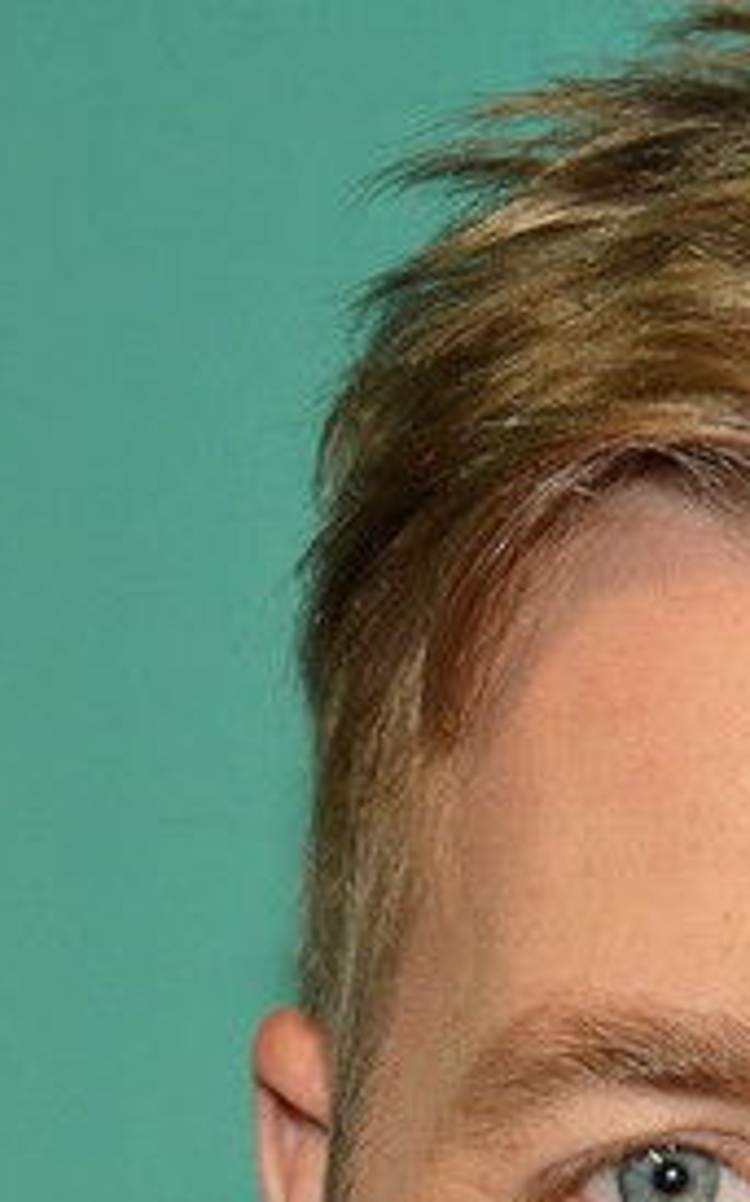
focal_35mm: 335
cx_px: 974
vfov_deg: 6.2
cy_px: 1610
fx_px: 10967
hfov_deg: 3.9
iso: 800
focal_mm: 120
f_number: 7.1
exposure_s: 1/250
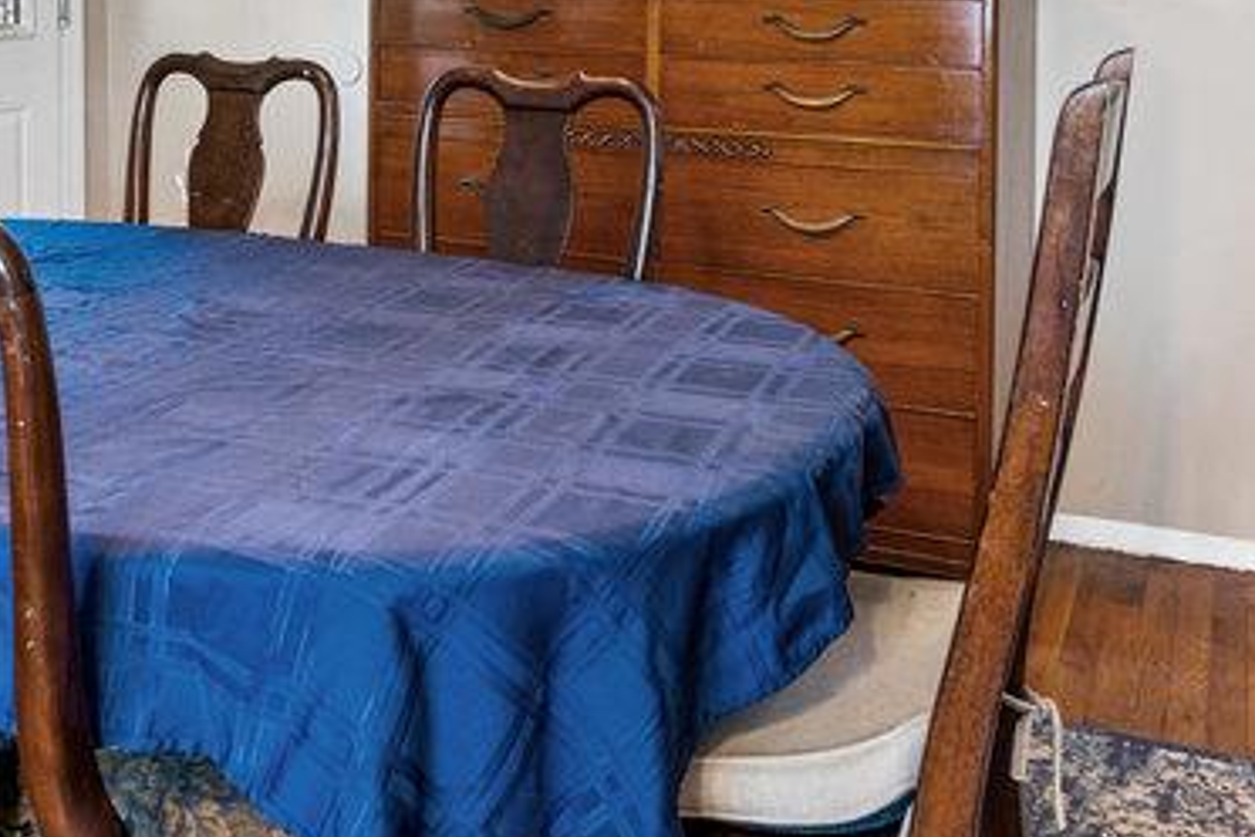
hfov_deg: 45.3
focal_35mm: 43
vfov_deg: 29.0
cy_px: -22
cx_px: 547
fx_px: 1499
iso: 1000
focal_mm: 16
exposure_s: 1/10
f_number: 5.6
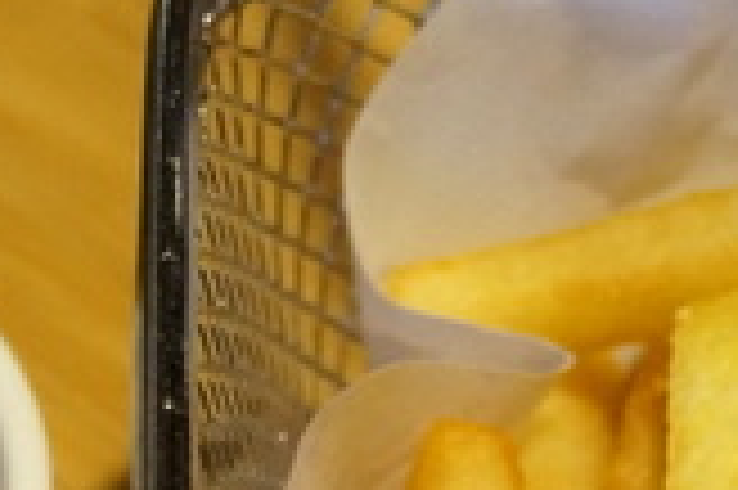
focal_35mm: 182
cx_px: 513
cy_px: 573
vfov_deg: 7.5
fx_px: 3726
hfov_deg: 11.3
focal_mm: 31
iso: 3200
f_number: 5
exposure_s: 1/60
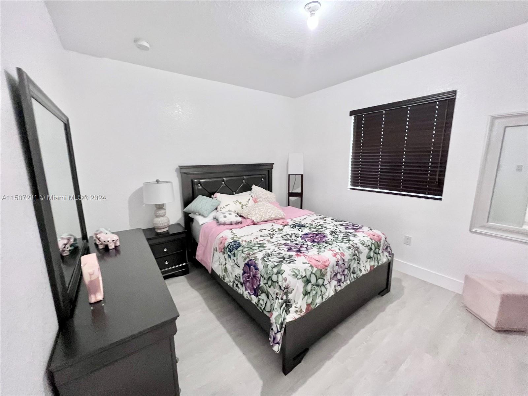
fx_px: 198
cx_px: 264
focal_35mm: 13
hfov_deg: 106.2
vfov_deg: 89.9
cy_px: 198
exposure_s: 1/60
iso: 320
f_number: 1.8
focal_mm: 1.57
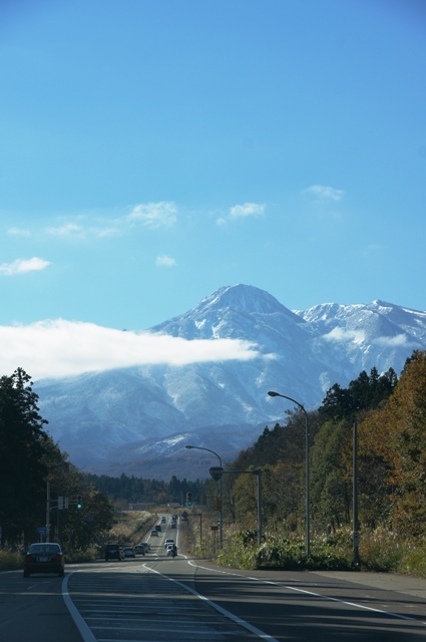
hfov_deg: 12.1
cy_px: 321
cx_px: 213
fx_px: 2002
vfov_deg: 18.2
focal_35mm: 112
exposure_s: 1/320
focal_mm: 75
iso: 100
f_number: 9
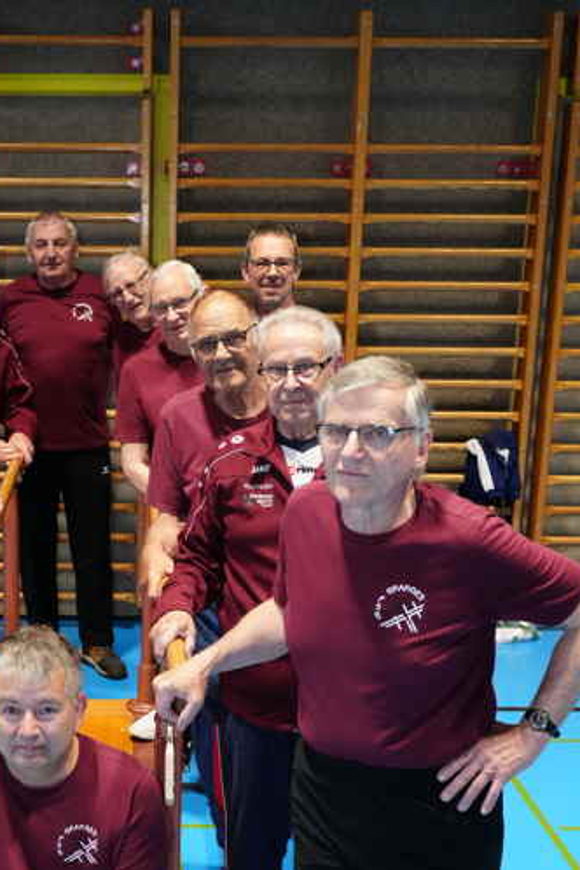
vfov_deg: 35.2
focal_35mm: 56
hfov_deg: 23.8
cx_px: 114
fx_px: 1353
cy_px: 590
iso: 5000
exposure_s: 1/60
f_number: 8
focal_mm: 31
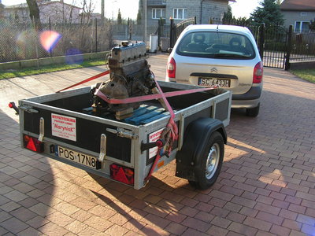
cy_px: 118
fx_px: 328
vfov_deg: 39.7
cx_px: 158
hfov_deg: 51.4
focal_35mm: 36
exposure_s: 1/160
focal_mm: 6
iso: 64
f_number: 3.2
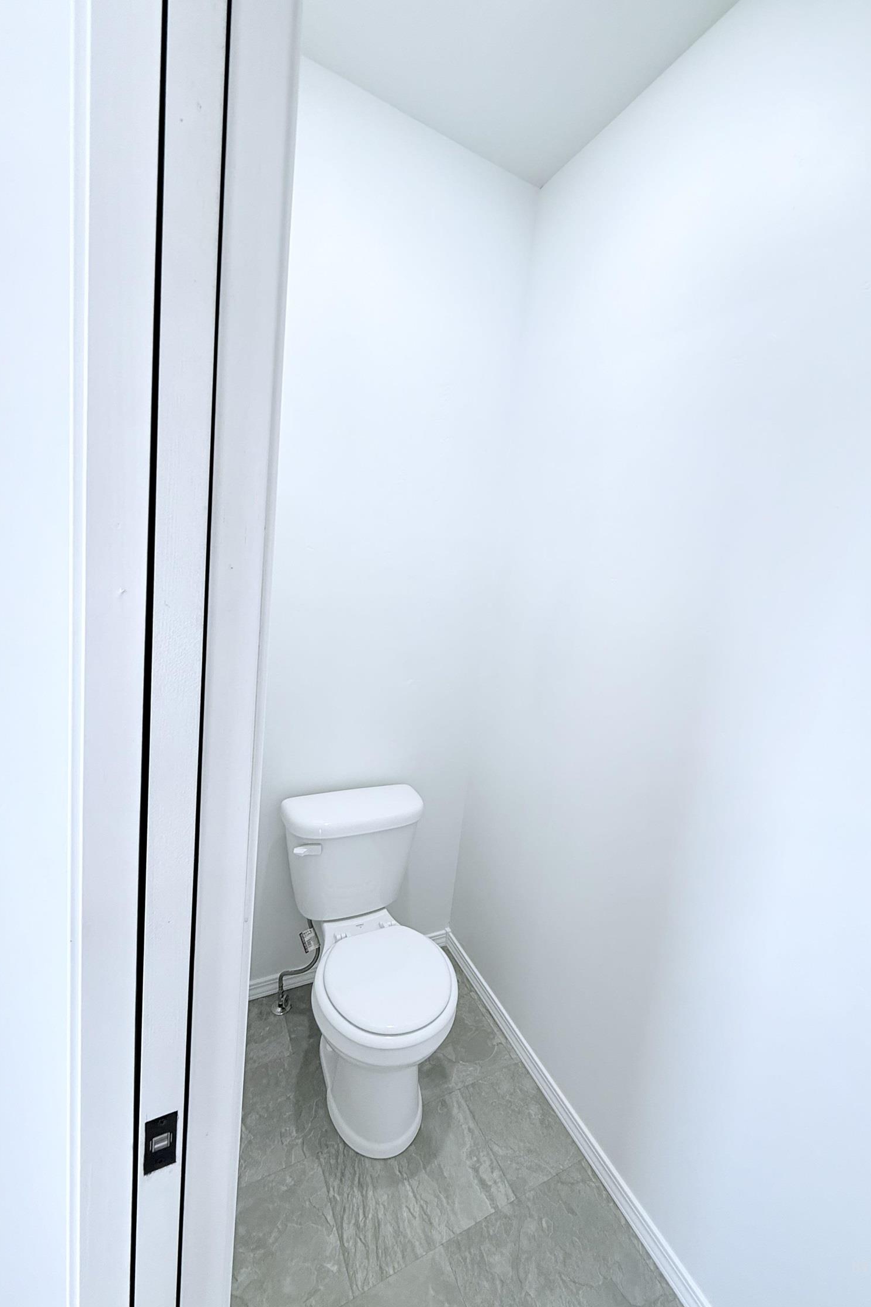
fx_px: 544
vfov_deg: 100.4
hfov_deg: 77.1
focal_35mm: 15
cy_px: 654
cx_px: 482
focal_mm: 2.22
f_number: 2.2
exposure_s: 1/120
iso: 250
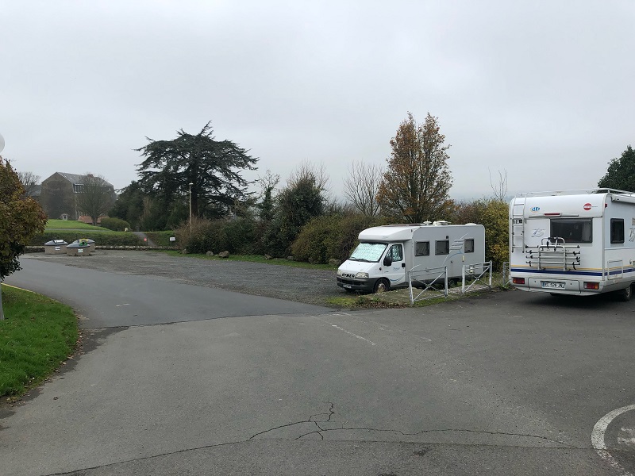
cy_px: 238
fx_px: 514
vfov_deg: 49.7
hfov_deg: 63.4
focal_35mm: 28
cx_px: 318
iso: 20
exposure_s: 1/410
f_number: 1.8
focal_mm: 4
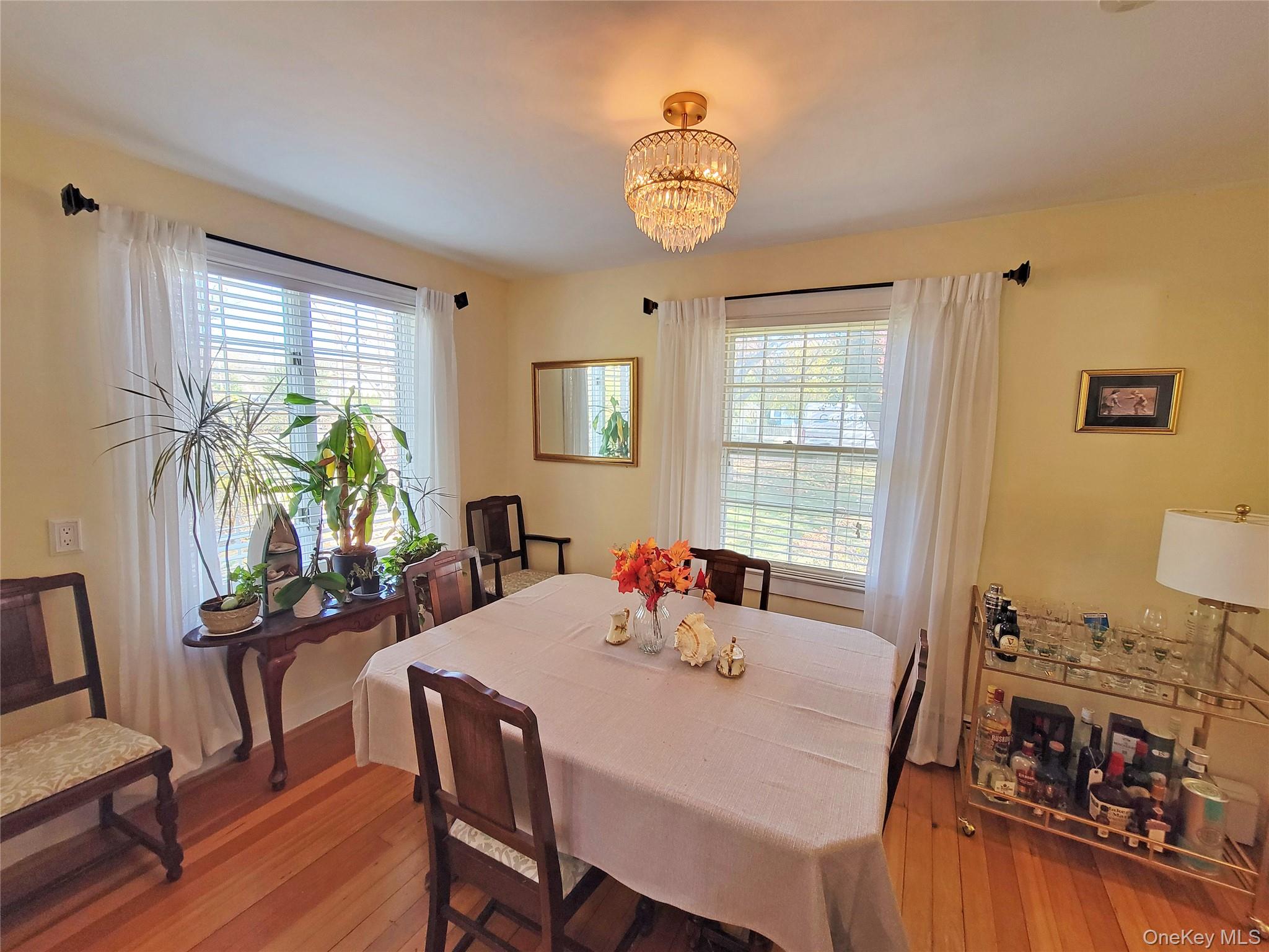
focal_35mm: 13
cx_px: 634
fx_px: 477
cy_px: 476
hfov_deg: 106.2
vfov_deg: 89.9
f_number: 2.2
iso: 125
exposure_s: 1/60
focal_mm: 2.2
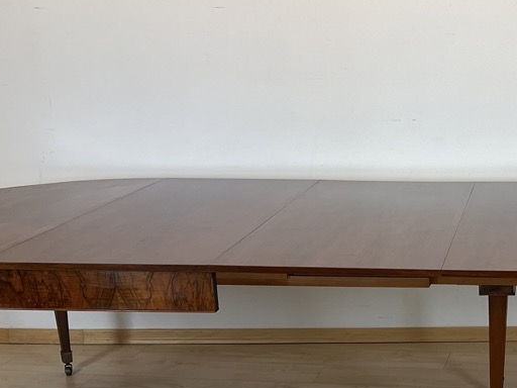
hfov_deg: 28.4
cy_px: 329
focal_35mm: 65
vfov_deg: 22.2
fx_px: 971
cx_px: 485
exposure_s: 1/121
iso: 125
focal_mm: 5.7
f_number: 1.5
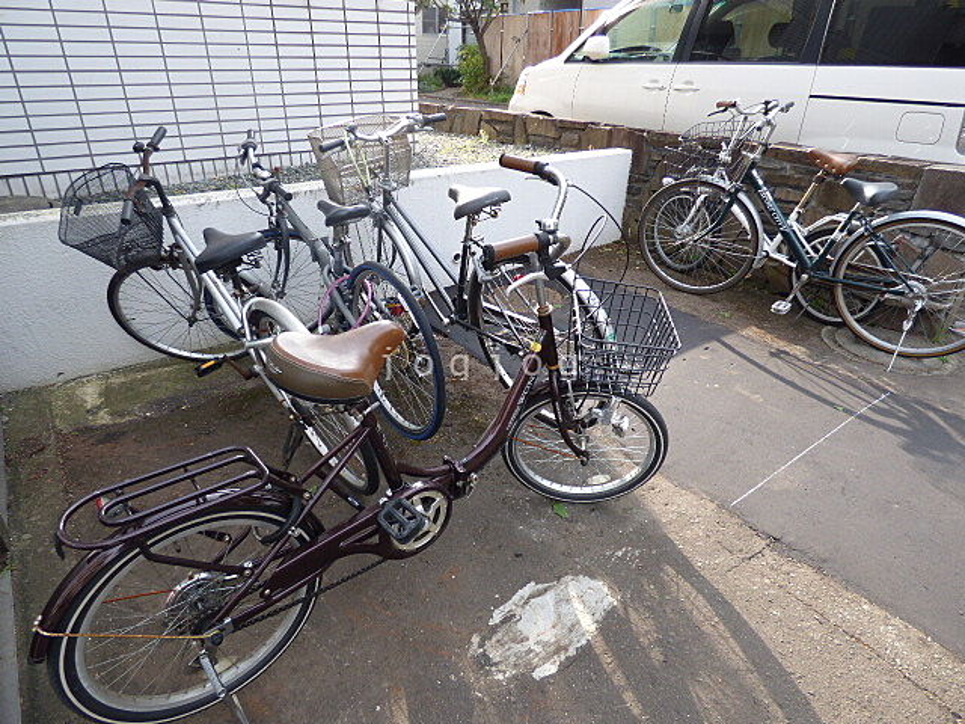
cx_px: 482
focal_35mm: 20
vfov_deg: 66.0
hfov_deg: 81.7
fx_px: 558
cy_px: 362
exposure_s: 1/250
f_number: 2.8
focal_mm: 3.58
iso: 100
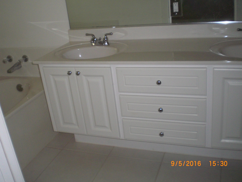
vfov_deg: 37.7
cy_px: 91
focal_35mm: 38
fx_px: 266
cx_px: 121
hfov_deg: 49.0
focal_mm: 6.3
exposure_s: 1/60
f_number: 3.1
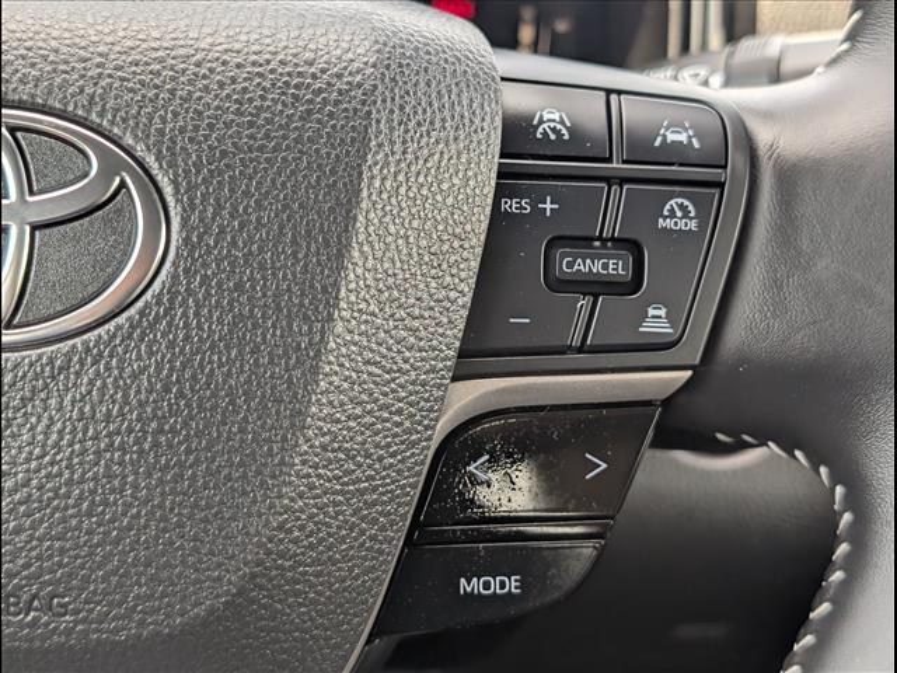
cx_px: 448
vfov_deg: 29.7
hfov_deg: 38.9
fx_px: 1270
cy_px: 336
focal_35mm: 49
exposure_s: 1/769
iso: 396
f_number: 1.68
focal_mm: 6.9
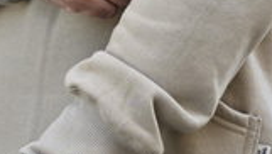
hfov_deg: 25.5
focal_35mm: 83
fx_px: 599
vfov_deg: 13.8
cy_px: -75
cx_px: 113
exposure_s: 1/101
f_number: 1.7
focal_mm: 6.3
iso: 16
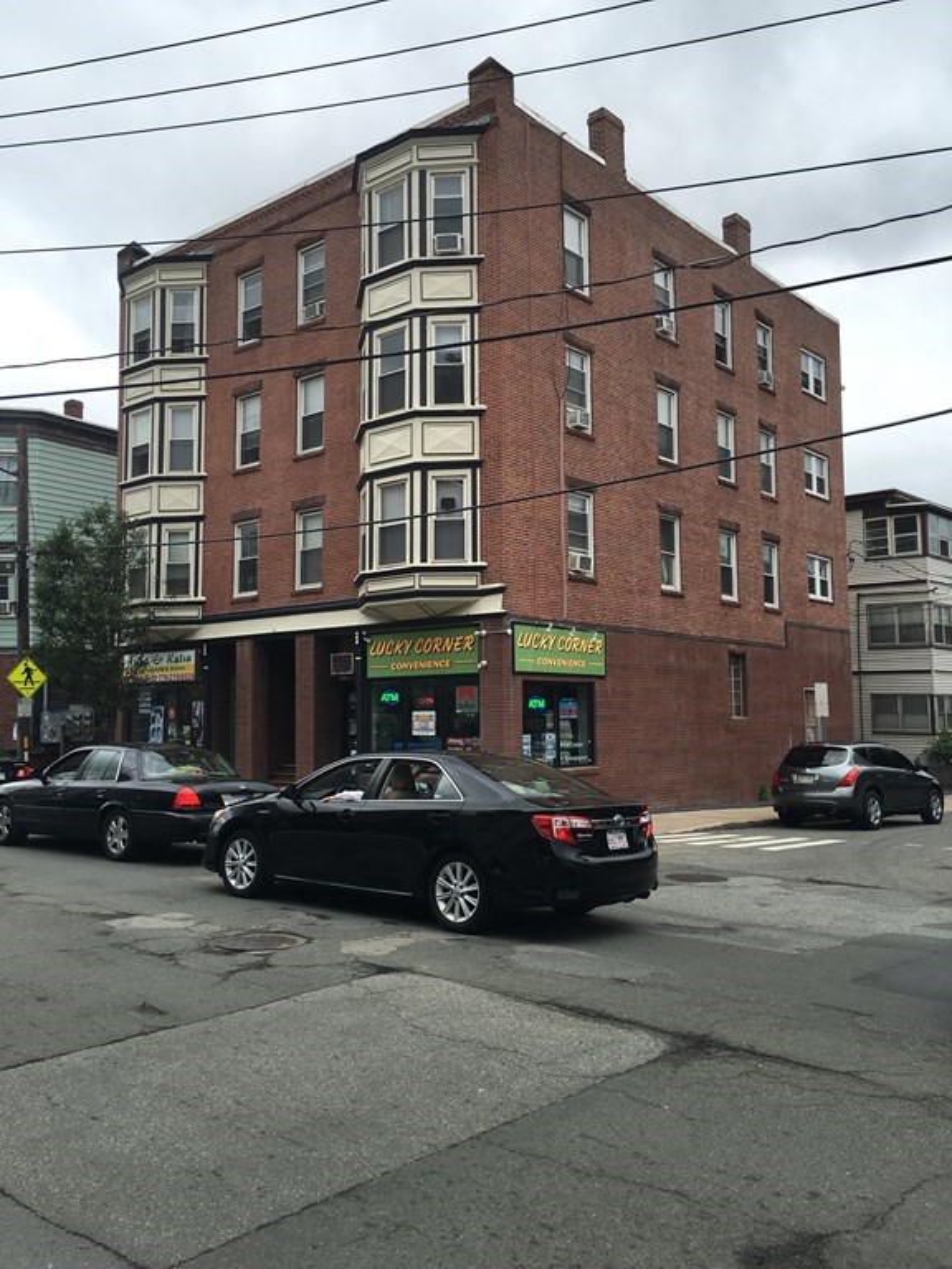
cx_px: 476
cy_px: 634
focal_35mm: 29
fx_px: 1063
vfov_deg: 61.7
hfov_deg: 48.2
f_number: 2.2
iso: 25
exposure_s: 1/938
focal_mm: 4.15
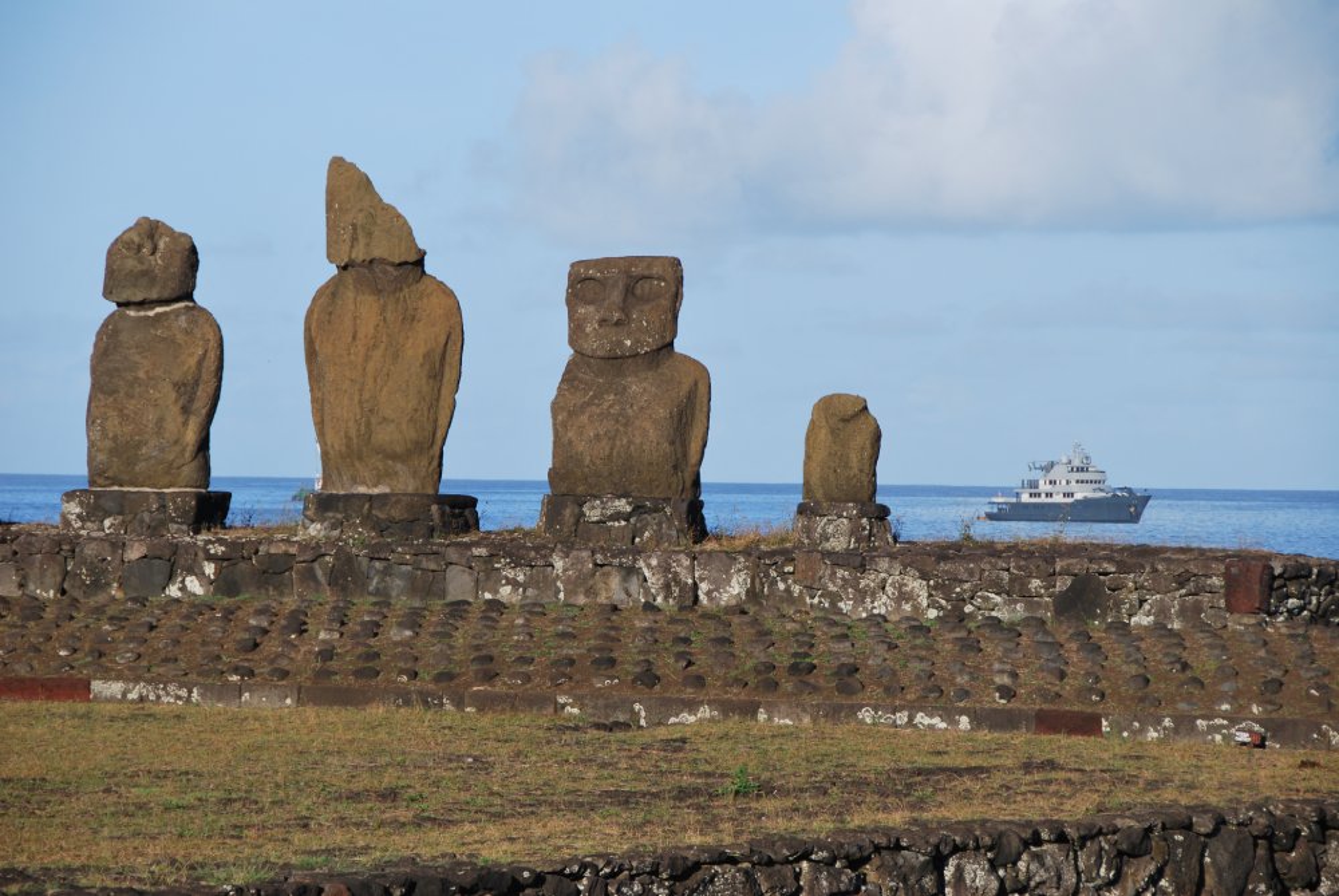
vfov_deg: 8.7
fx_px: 5864
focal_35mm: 158
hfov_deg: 13.0
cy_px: 448
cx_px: 670
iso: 100
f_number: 5.6
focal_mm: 105
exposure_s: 1/500
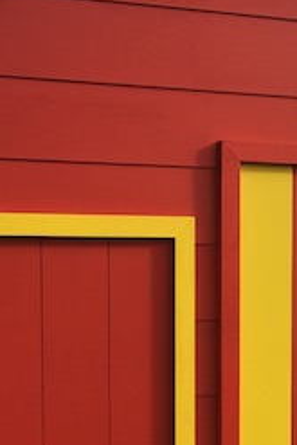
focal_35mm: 78
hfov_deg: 17.5
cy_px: 357
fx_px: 964
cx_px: 171
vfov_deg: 25.5
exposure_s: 1/487
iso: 25
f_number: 2.2
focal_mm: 4.15
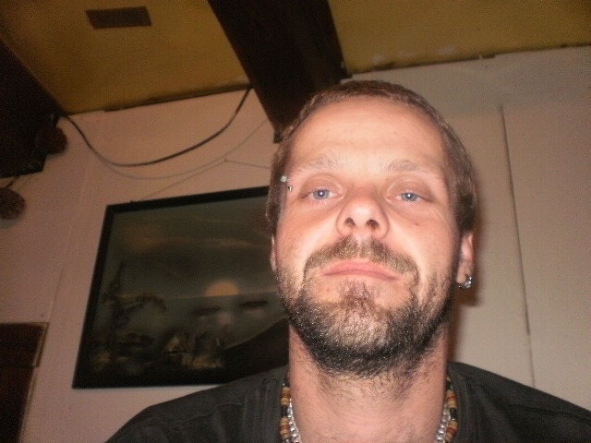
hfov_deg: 49.0
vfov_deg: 37.7
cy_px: 222
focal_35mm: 38
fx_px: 649
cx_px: 296
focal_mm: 6.3
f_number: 3.1
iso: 125
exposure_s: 1/30
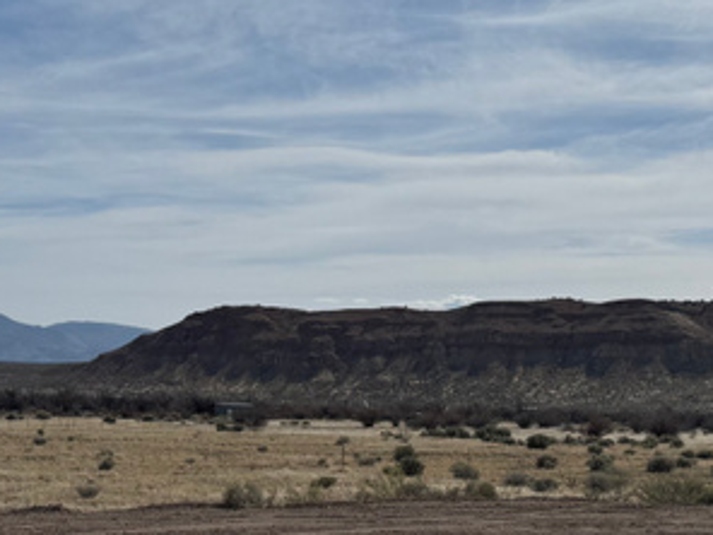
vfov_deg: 17.5
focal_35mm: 83
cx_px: 448
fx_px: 1710
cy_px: 496
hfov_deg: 23.5
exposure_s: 1/12346
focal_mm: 6.76
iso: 64
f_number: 1.78
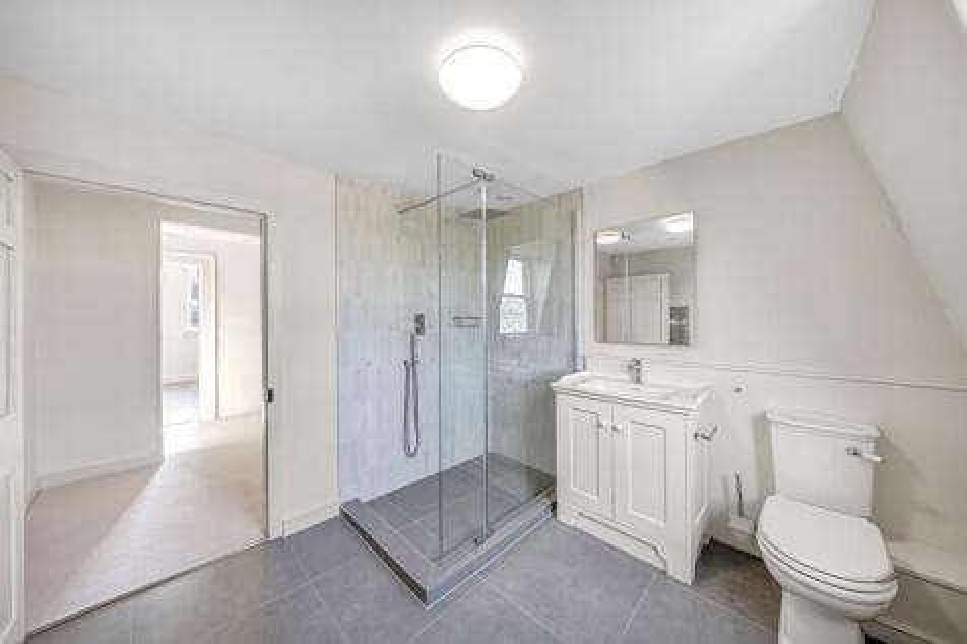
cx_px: 484
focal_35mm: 12
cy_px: 322
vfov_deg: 90.0
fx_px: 322
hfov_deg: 112.6
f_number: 8
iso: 100
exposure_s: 1/5
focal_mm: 12
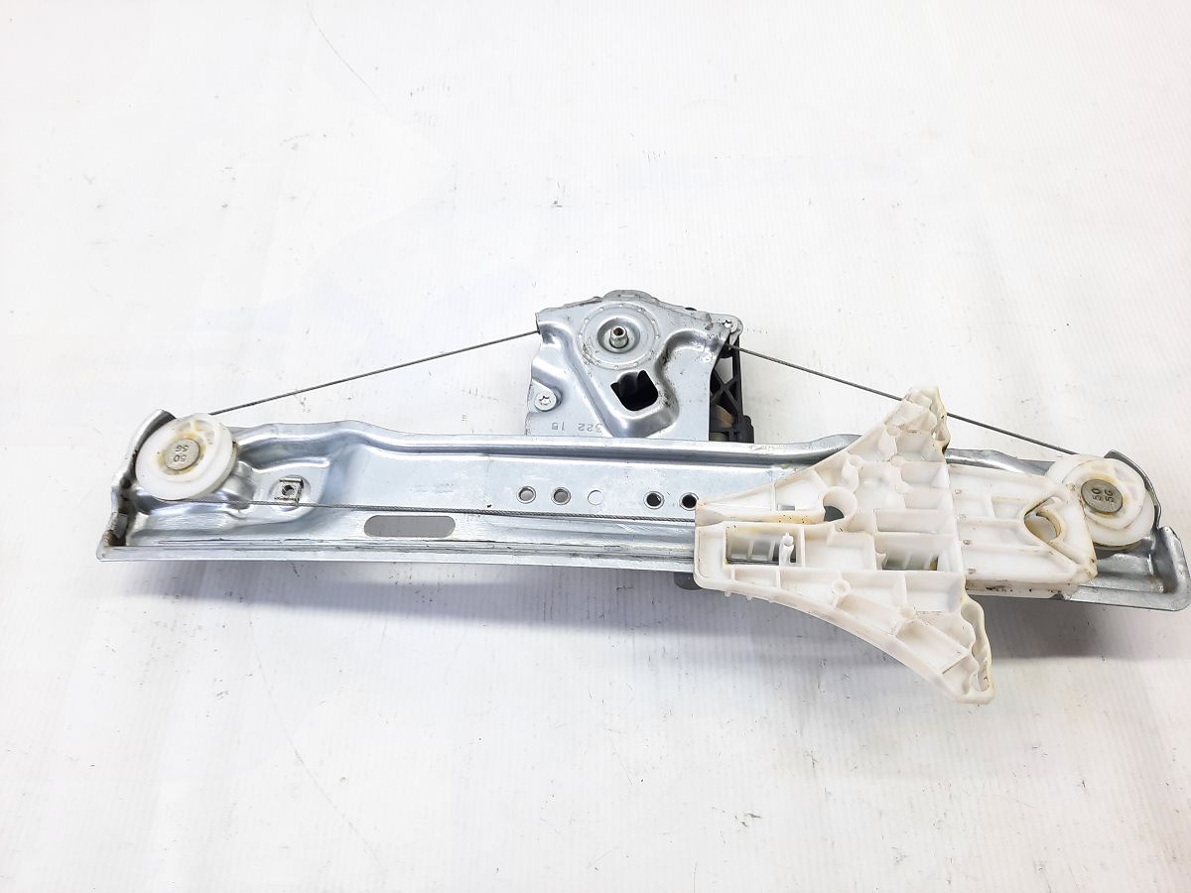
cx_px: 596
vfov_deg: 54.9
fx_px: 860
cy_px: 446
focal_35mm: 25
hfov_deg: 69.4
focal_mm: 4.6
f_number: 2
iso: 80
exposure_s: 1/60
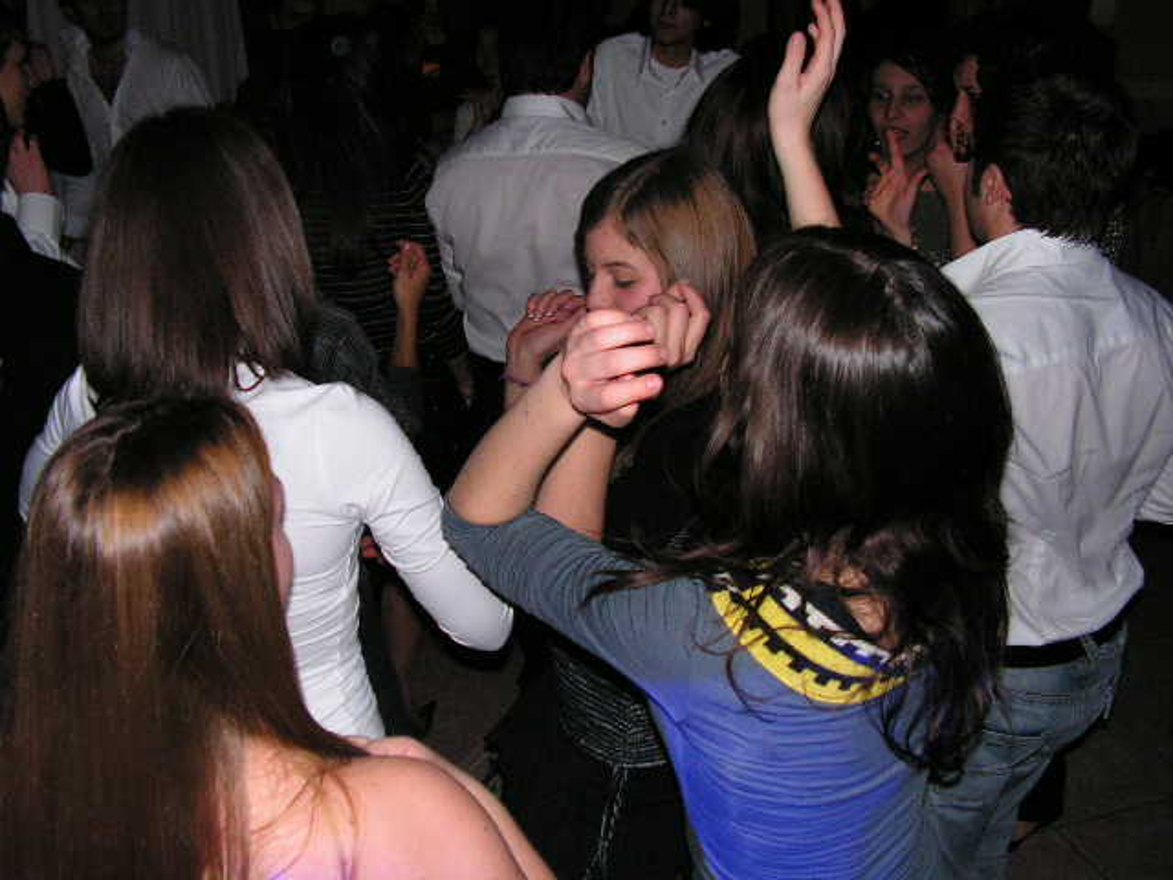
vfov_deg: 39.7
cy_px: 440
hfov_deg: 51.4
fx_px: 1220
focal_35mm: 36
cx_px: 586
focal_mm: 6
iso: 200
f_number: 3.2
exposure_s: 1/40
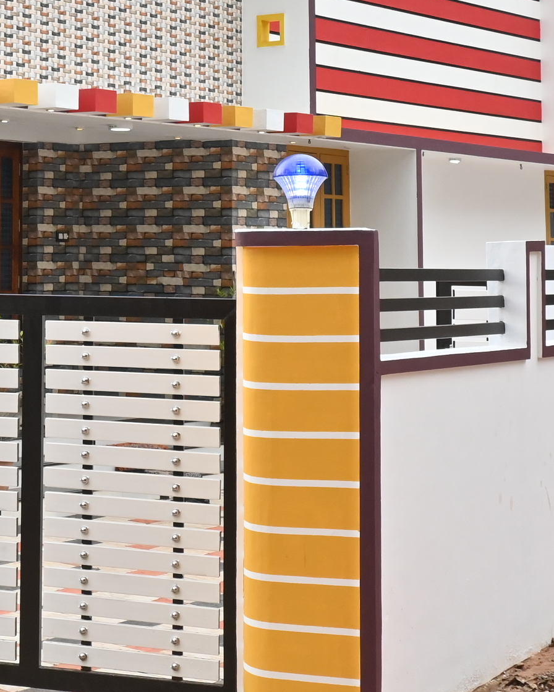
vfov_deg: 22.2
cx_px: -104
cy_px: 81
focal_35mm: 84
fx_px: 1722
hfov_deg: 17.5
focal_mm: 16
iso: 200
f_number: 6.3
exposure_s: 1/250
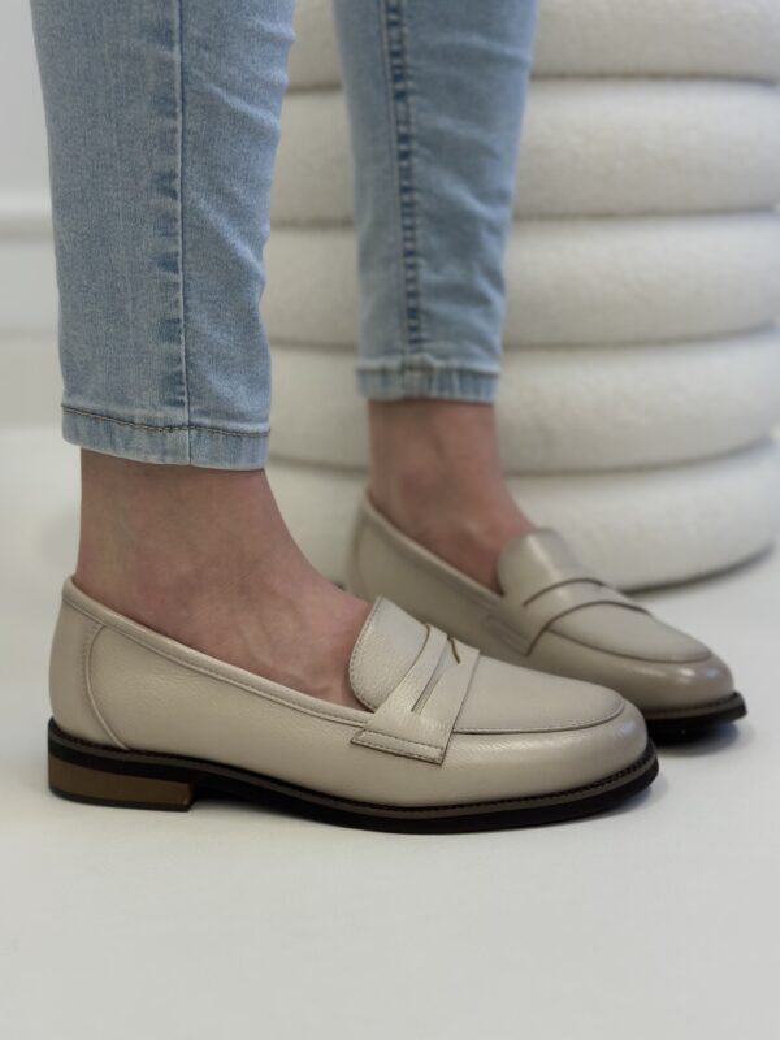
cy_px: 520
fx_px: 1442
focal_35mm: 48
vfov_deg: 39.7
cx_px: 390
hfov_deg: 30.3
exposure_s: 1/100
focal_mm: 6.86
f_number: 1.78
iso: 100
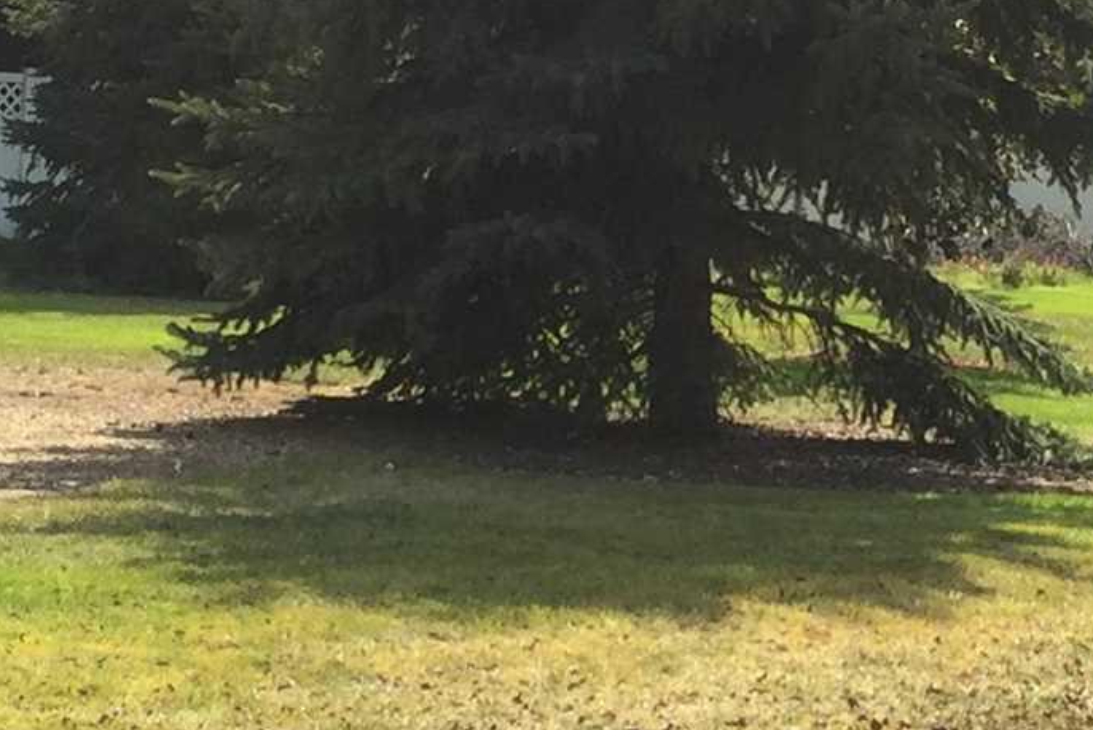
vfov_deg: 10.2
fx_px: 4100
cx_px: 682
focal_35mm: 135
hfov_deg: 15.2
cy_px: 478
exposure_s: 1/807
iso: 32
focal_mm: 4.15
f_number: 2.2
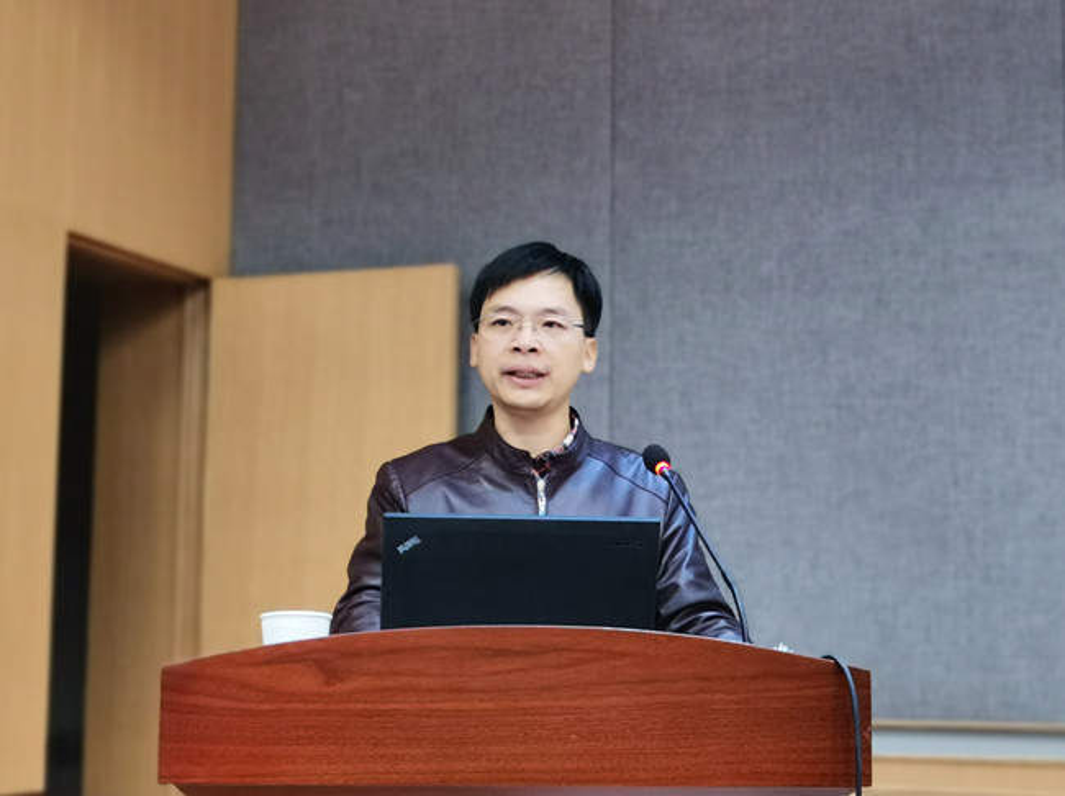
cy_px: 398
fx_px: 1567
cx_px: 532
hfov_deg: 37.5
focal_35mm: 51
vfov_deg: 28.5
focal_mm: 5.56
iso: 160
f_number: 1.6
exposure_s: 1/50
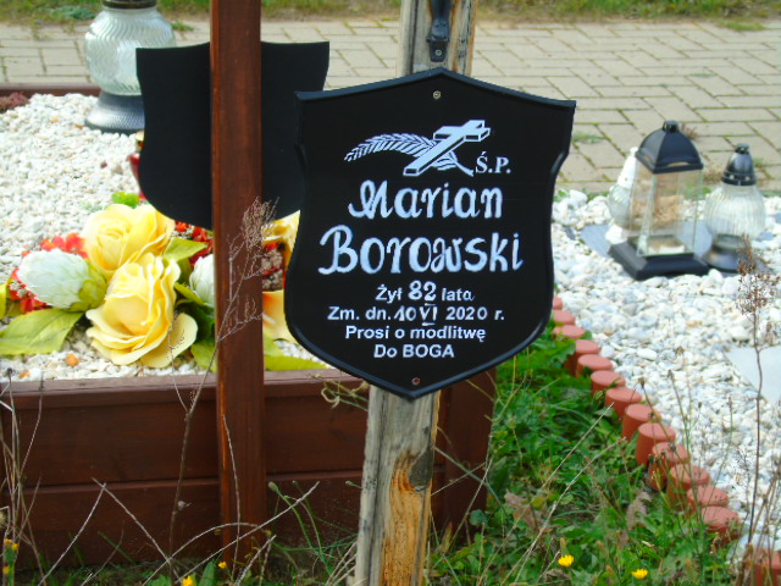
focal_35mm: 82
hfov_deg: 23.8
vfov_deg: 18.0
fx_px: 1850
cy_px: 293
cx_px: 390
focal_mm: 15
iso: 80
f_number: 4.1
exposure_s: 1/100
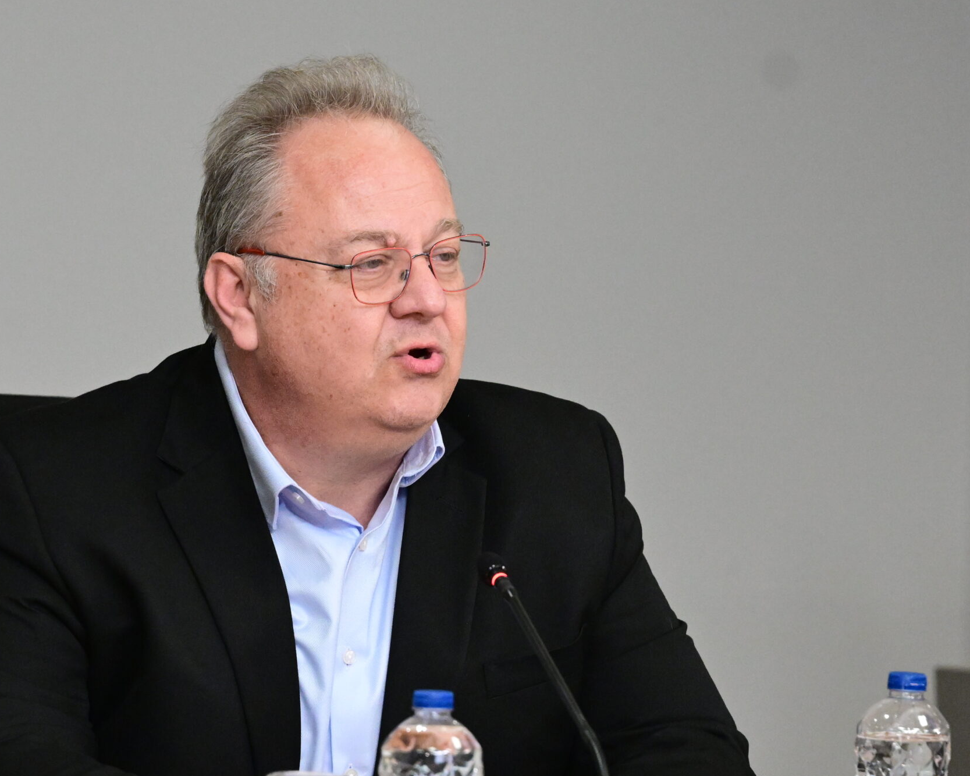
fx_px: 10221
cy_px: 420
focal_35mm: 356
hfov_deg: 5.4
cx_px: 392
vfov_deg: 4.3
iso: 5000
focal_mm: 165
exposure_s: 1/640
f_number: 4.5
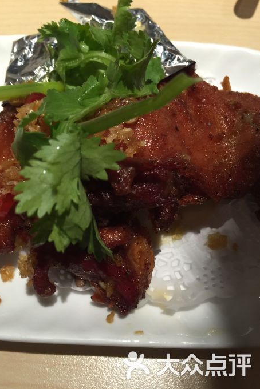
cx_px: 116
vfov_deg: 60.3
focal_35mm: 31
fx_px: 336
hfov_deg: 42.3
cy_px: 195
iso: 50
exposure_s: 1/17
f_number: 2.2
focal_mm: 4.15
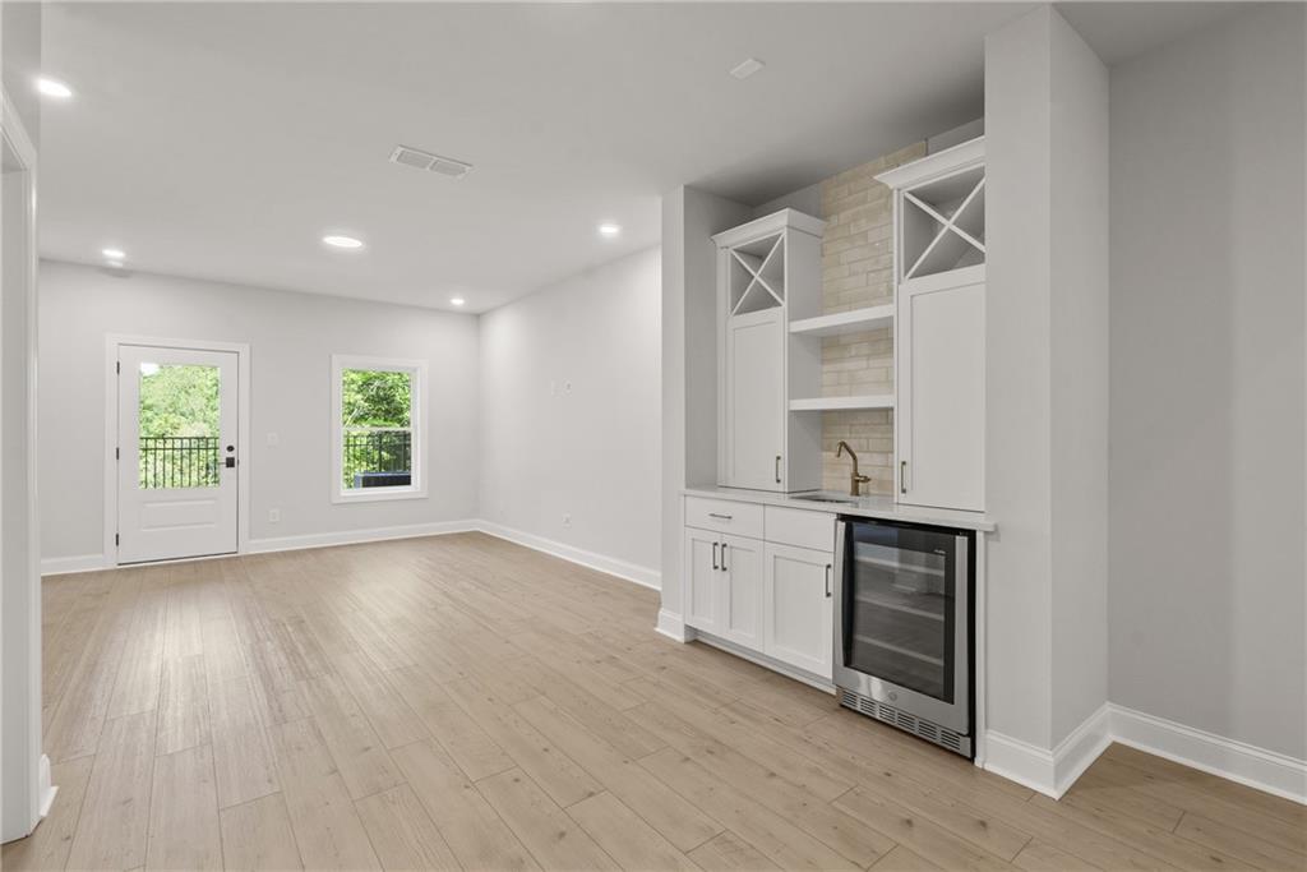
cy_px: 436
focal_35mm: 16
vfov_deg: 73.8
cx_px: 654
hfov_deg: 96.7
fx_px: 581
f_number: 8
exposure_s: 1/6
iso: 250
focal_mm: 16
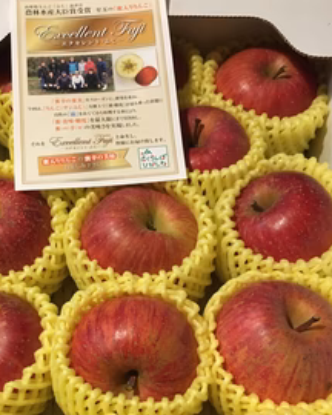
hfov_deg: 35.6
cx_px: 134
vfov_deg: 43.2
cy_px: 280
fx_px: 516
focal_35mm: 42
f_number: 2.2
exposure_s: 1/24
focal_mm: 4.15
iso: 200
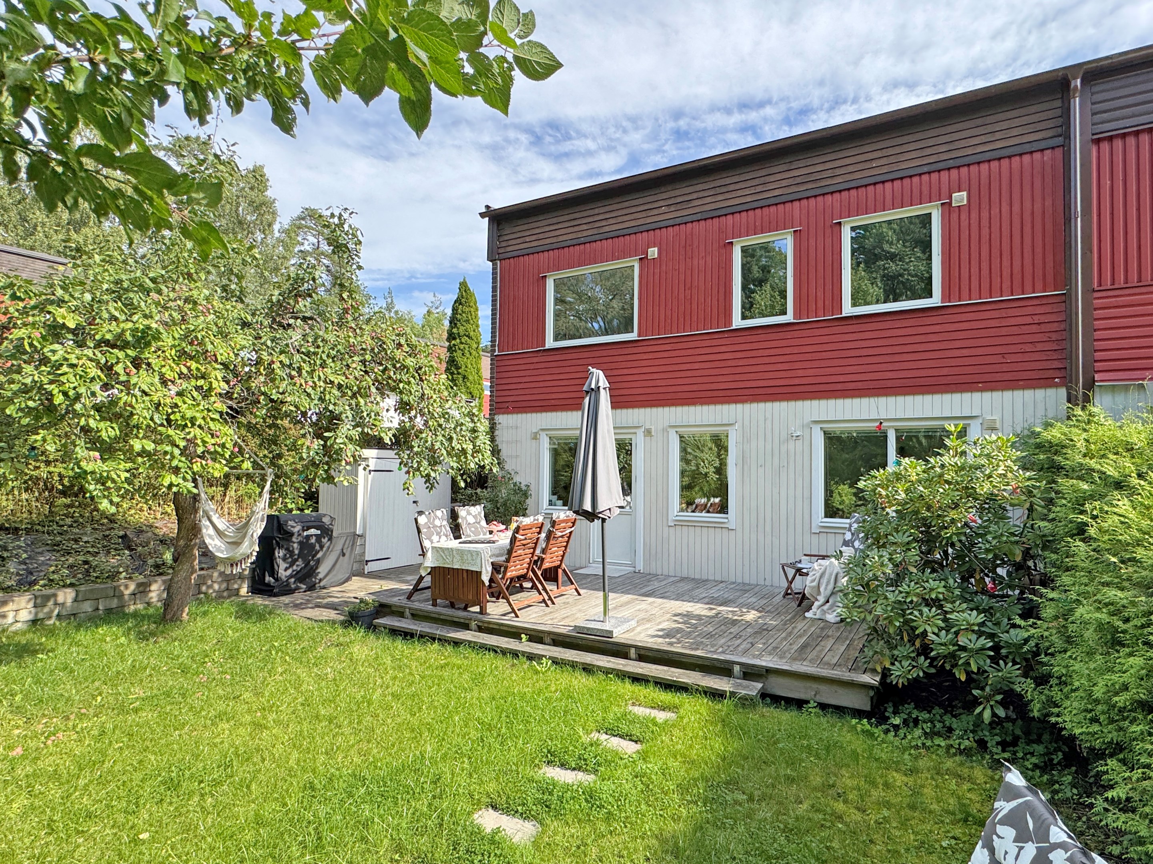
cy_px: 432
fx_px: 466
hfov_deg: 102.1
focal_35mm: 14
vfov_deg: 85.7
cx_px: 576
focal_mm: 2.22
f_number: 2.2
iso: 40
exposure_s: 1/462
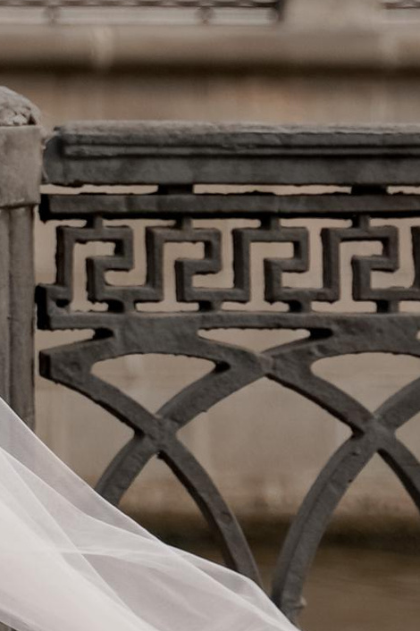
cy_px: -62
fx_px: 4957
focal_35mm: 283
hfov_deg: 4.7
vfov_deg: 7.2
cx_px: -577
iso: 160
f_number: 2.8
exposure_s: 1/1250
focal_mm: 52
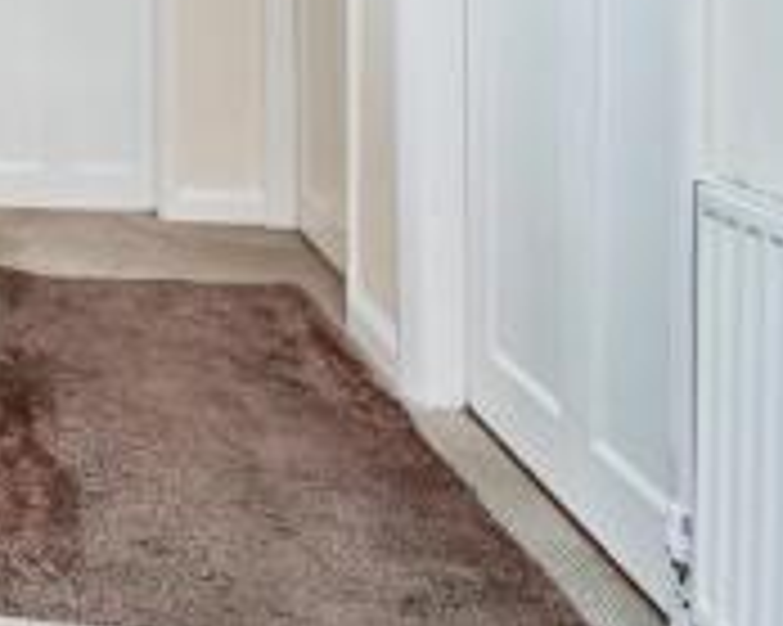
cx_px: -104
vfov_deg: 34.8
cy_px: -79
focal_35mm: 36
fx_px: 834
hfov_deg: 39.7
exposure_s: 1/30
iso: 400
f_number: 8
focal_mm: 14
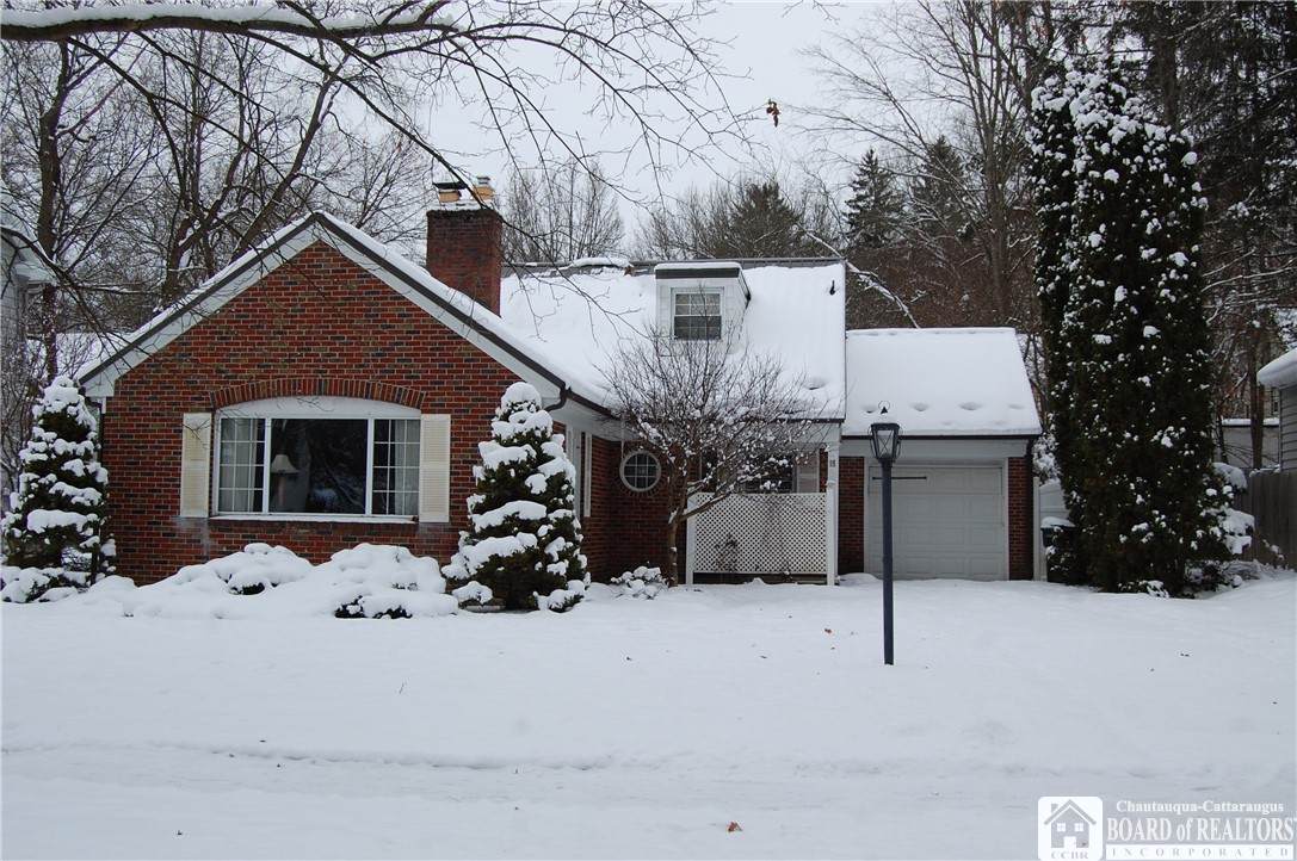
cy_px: 430
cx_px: 648
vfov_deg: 36.8
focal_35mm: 36
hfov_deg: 53.2
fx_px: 1295
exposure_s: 1/250
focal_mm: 24
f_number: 8
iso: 200
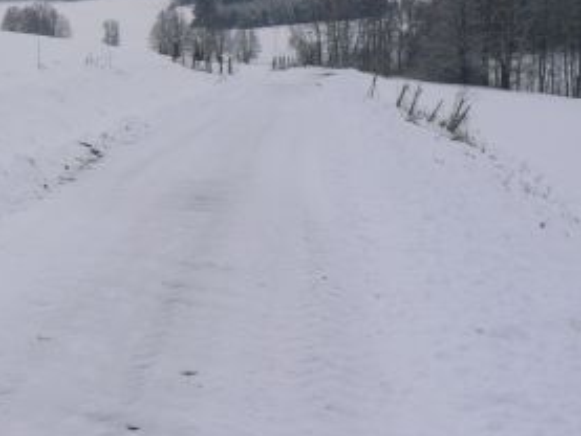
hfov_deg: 29.4
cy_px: 77
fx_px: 1091
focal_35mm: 65
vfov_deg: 22.3
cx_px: 149
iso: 80
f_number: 5.6
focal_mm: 6
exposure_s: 1/320
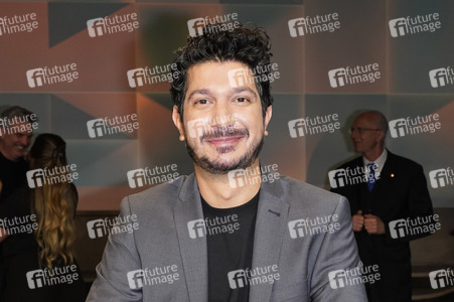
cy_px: 151
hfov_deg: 62.0
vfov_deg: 43.5
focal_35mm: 30
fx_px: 378
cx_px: 227
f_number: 5.6
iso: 2000
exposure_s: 1/160
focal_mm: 30
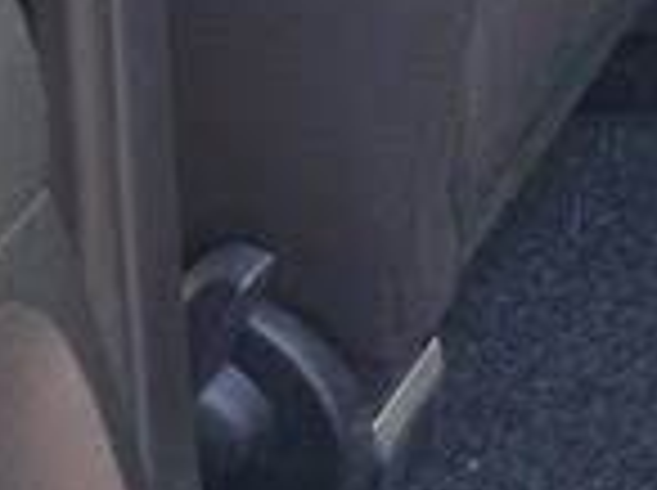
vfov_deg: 11.4
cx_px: 1310
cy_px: -562
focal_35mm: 114
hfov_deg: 14.4
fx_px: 2160
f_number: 1.6
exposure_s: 1/121
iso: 40
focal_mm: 4.2
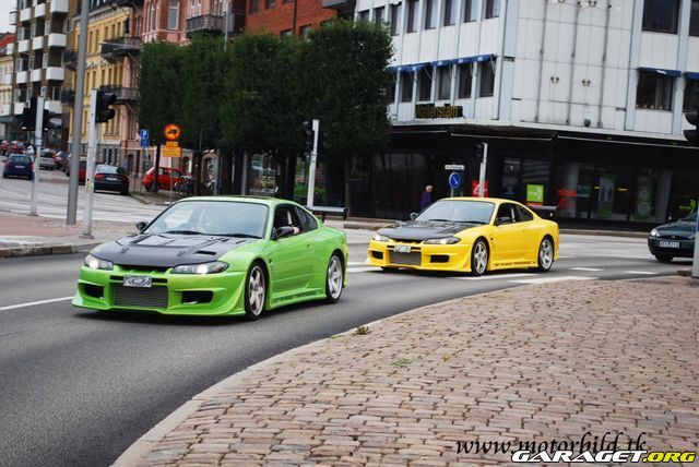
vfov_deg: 17.5
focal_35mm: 78
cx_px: 350
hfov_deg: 26.0
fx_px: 1516
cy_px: 234
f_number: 5.6
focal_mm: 52
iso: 160
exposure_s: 1/125
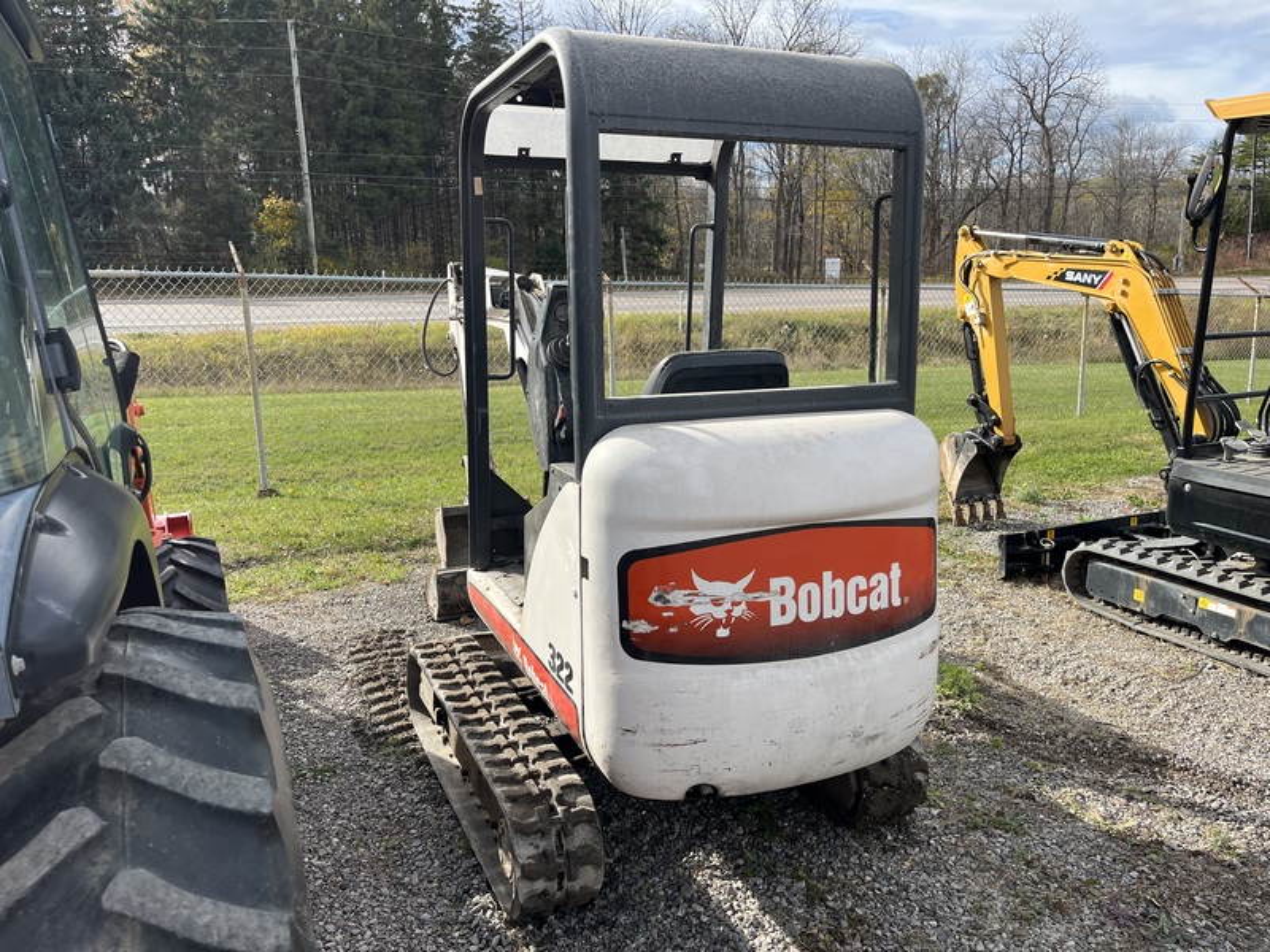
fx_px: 954
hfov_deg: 67.3
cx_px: 635
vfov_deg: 53.1
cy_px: 476
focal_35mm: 26
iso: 50
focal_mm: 5.1
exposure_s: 1/2062
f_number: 1.6
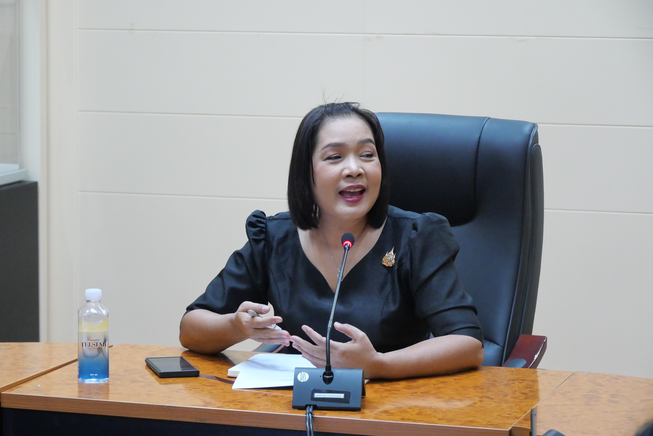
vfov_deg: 11.1
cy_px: 218
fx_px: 2251
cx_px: 326
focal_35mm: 124
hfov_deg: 16.5
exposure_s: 1/30
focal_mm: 60
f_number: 5.6
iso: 3200
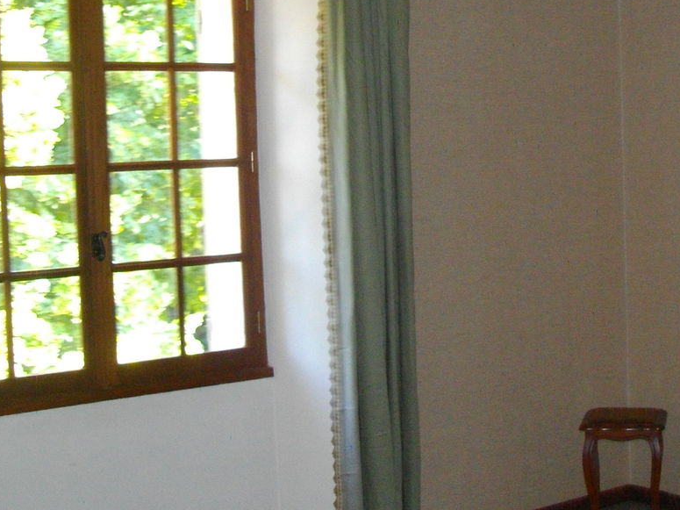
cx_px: 499
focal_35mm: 64
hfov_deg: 29.8
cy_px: 236
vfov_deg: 22.9
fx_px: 1257
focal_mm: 5.7
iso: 290
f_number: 2.9
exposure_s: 1/50
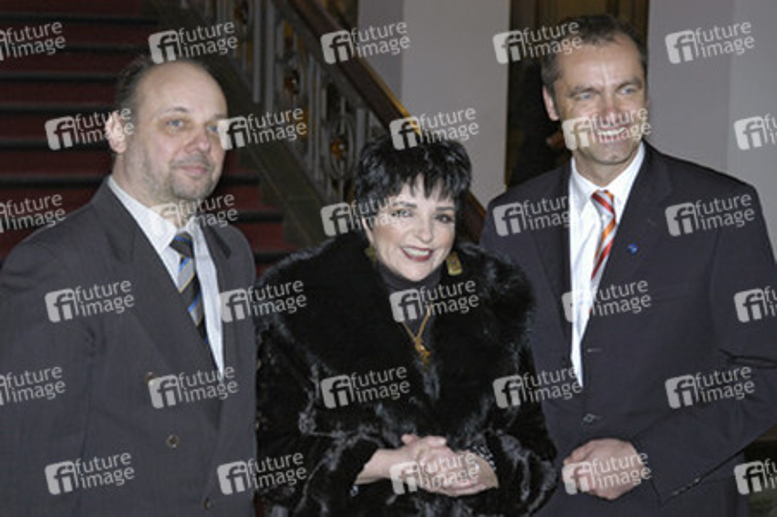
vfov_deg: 14.7
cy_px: 258
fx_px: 2006
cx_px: 388
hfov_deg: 21.9
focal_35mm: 93
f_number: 5
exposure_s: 1/50
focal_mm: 62
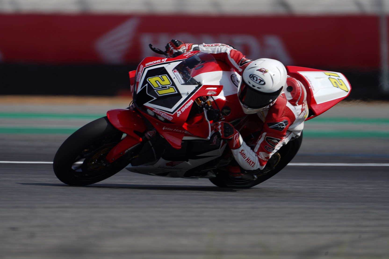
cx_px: 194
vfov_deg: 2.3
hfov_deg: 3.4
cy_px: 130
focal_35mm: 600
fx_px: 6482
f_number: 7.1
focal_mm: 600
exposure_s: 1/500
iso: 80
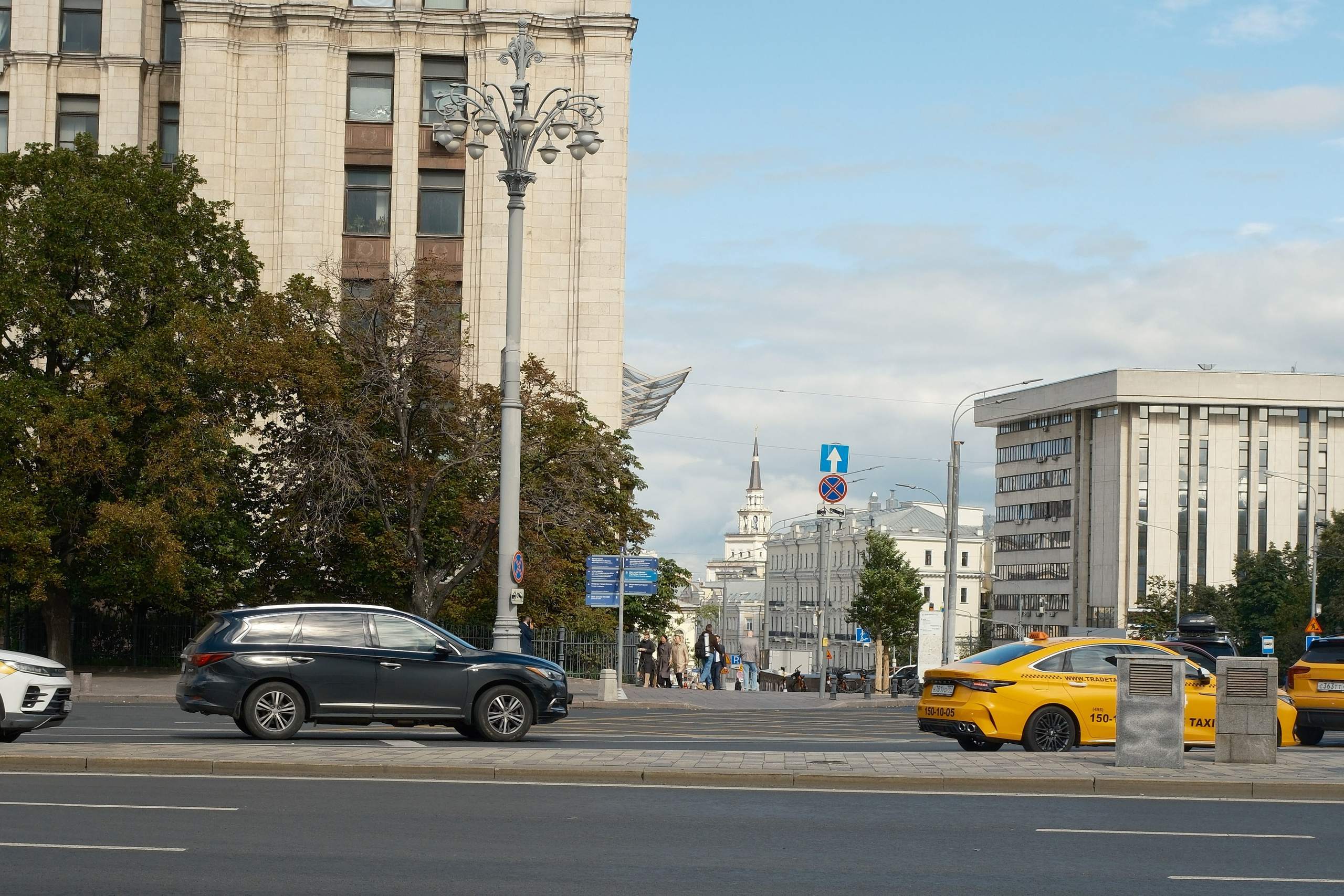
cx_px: 672
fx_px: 1531
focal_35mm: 41
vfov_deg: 32.6
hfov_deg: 47.4
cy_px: 448
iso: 320
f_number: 8
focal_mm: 27
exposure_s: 1/550
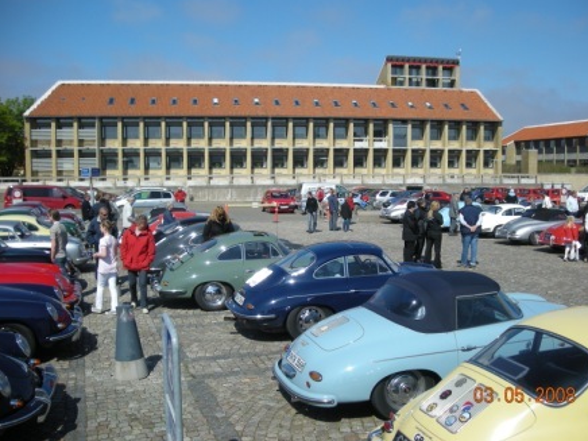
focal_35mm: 36
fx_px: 612
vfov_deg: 39.7
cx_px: 301
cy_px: 216
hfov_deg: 51.4
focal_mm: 5.7
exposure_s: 1/309
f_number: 5.7
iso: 50
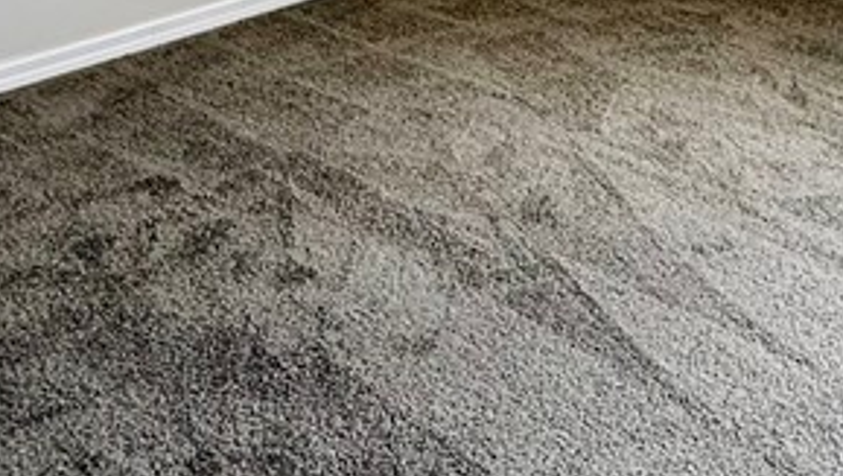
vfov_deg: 19.3
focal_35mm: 54
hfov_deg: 38.0
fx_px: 1208
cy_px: -254
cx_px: 569
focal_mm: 2.22
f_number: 2.2
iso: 160
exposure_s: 1/120
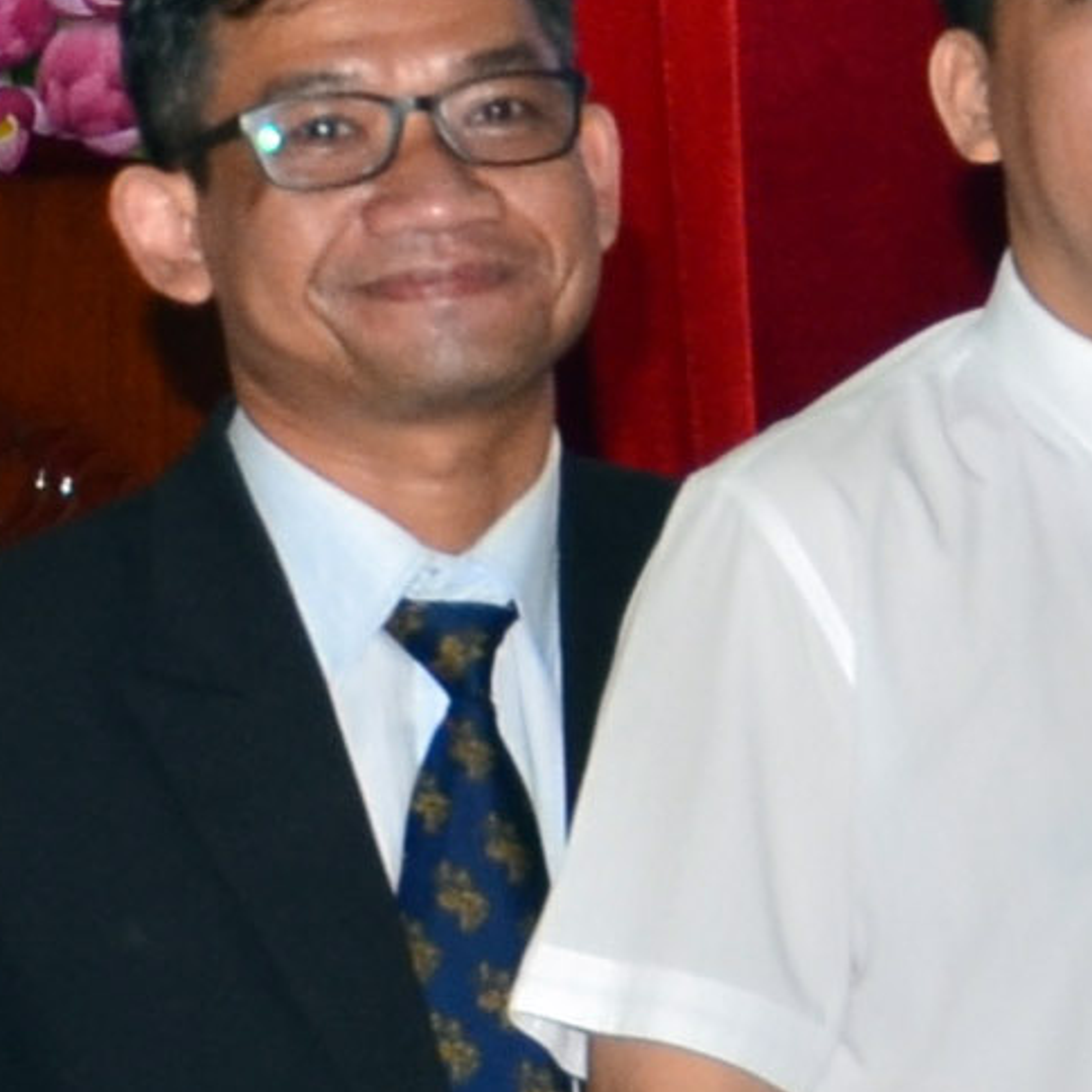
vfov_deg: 6.5
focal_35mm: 271
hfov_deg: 5.7
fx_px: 9683
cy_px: 599
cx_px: 3983
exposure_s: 1/250
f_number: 3.8
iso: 250
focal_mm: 21
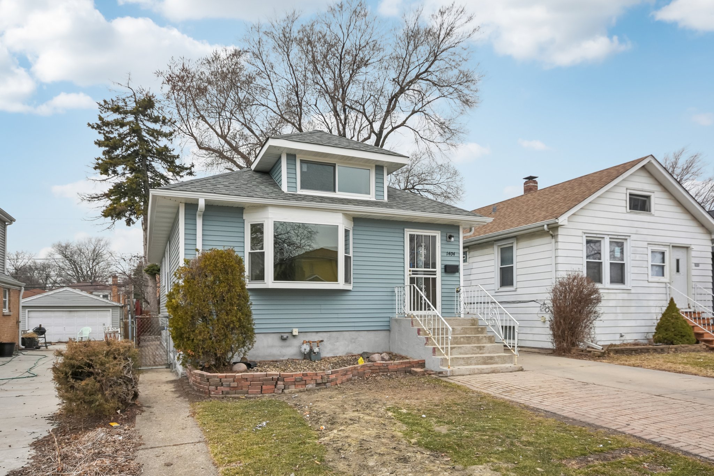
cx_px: 357
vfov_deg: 53.1
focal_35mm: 24
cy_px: 238
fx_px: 476
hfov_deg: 73.7
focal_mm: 16
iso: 400
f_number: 8
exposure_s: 1/400
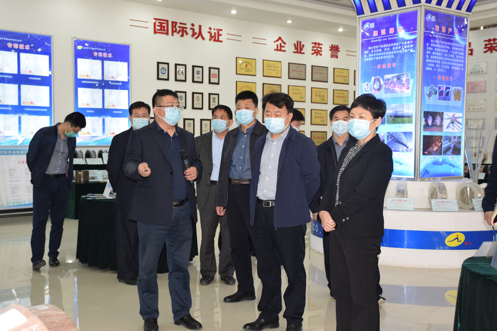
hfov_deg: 41.9
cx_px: 242
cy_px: 164
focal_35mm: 47
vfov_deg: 28.6
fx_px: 649
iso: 800
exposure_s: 1/80
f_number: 4.5
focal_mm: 30
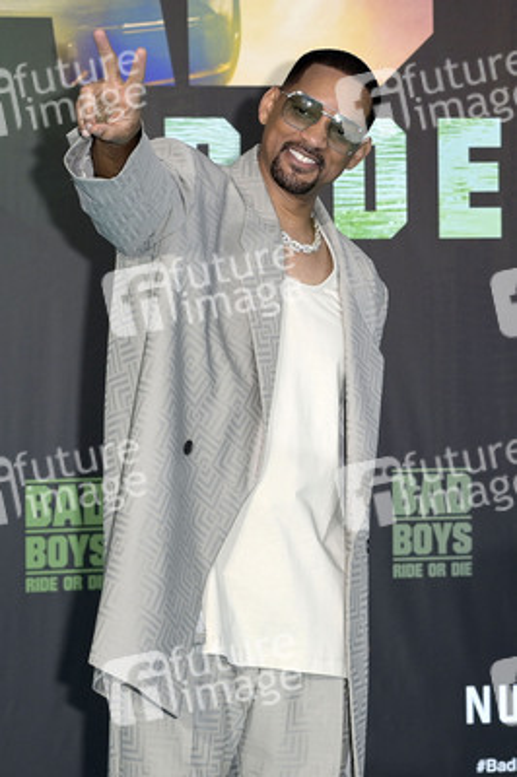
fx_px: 1769
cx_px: 258
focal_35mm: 82
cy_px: 388
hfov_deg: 16.6
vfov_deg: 24.8
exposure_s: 1/250
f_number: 5.6
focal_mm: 82
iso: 320
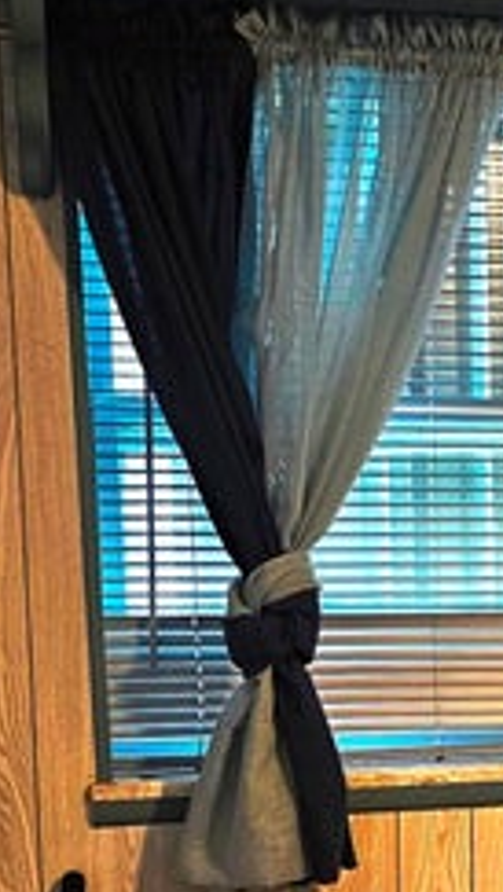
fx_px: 2083
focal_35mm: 88
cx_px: 655
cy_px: 811
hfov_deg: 13.3
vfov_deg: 23.5
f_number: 1.7
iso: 640
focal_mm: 6.3
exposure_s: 1/30
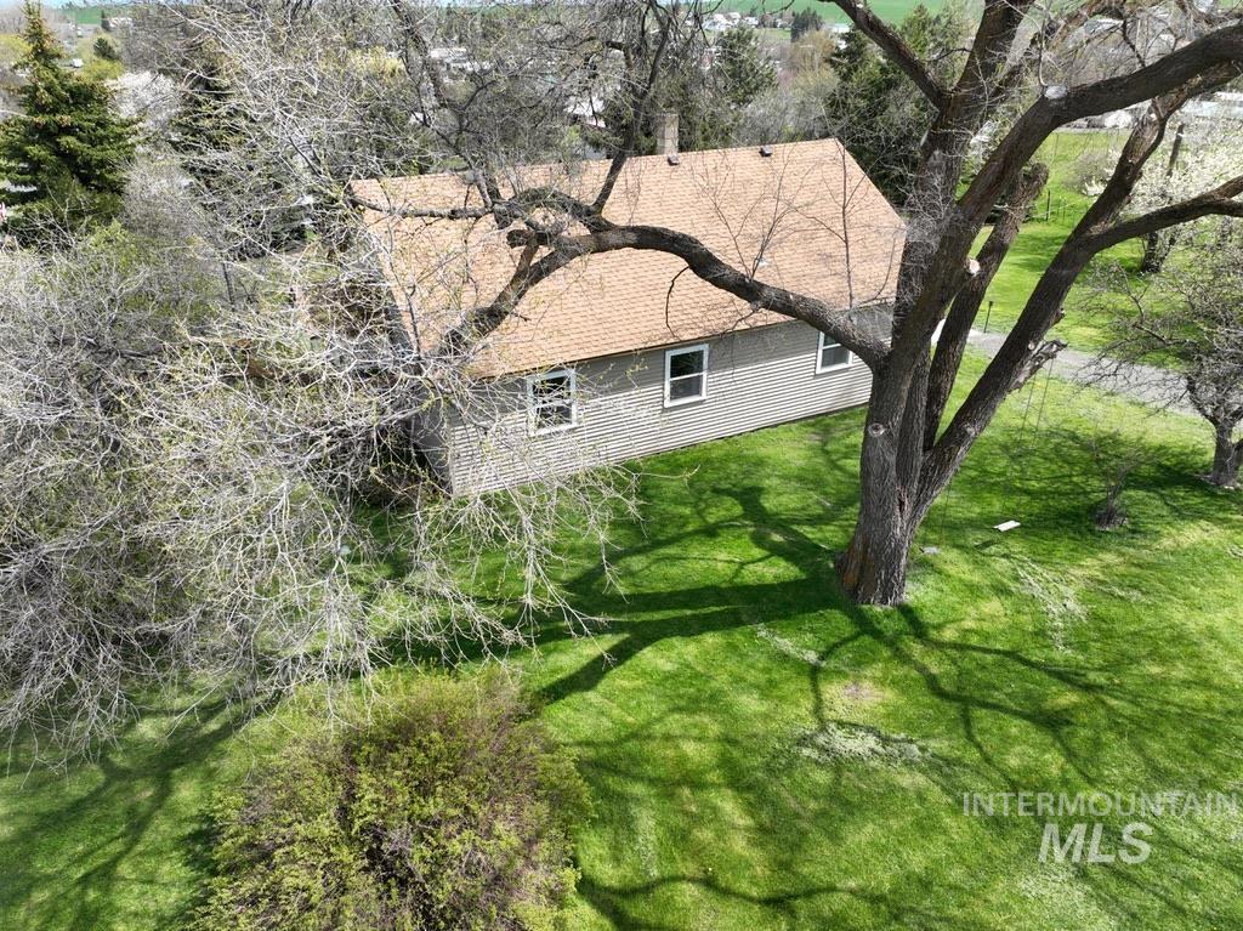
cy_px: 466
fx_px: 861
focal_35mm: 24
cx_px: 622
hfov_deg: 71.6
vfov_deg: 56.8
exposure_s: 1/800
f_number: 2.8
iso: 100
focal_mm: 12.29
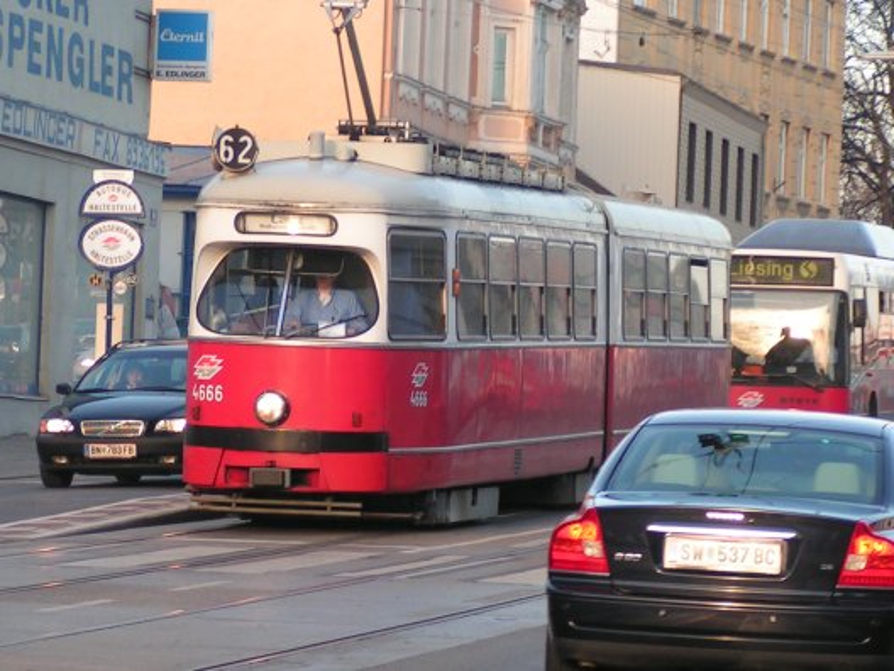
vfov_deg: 10.4
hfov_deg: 13.8
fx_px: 3693
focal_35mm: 143
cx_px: 447
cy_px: 336
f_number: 3.5
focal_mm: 21.9
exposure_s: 1/200
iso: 64
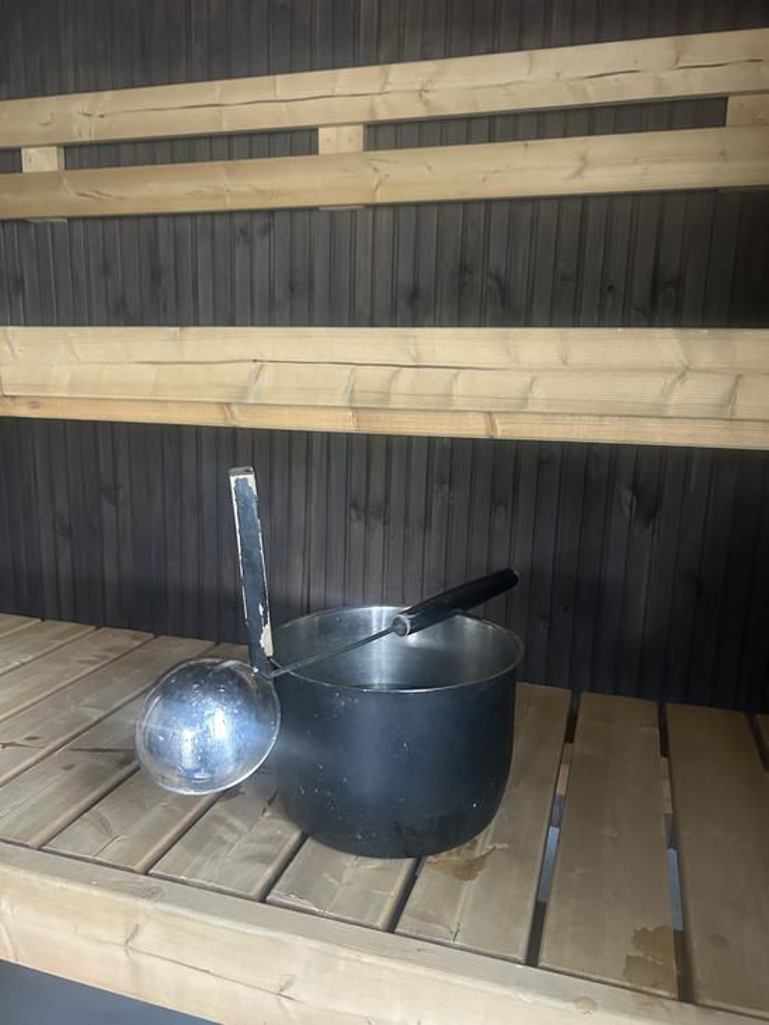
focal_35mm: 26
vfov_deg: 67.3
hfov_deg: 53.1
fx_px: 770
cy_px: 512
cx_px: 384
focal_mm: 5.7
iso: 500
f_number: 1.5
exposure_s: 1/40
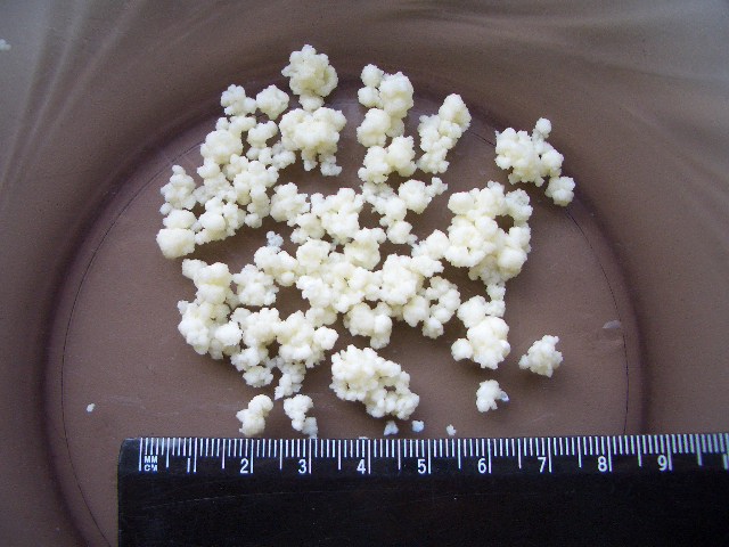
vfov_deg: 40.7
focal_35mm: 35
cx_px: 364
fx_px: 737
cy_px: 274
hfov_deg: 52.6
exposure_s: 1/60
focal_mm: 5.8
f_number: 2.6
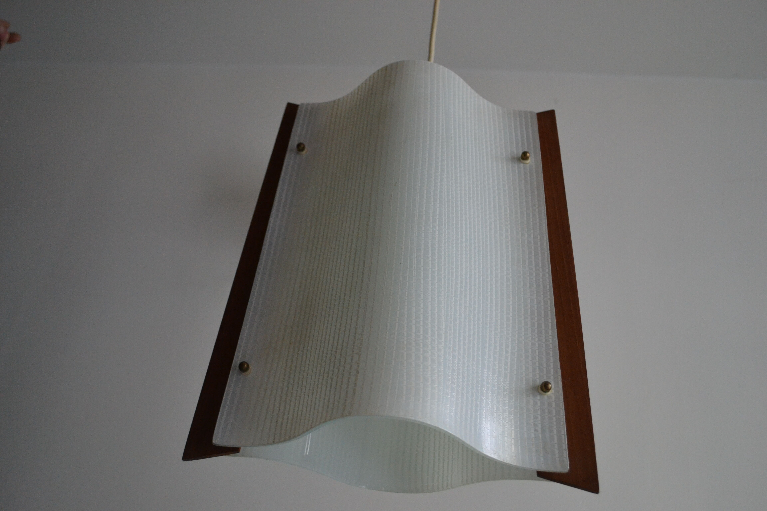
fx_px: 703
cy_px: 256
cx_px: 384
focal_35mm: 33
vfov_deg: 40.0
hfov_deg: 57.2
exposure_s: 1/60
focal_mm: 22
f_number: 4
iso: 1600
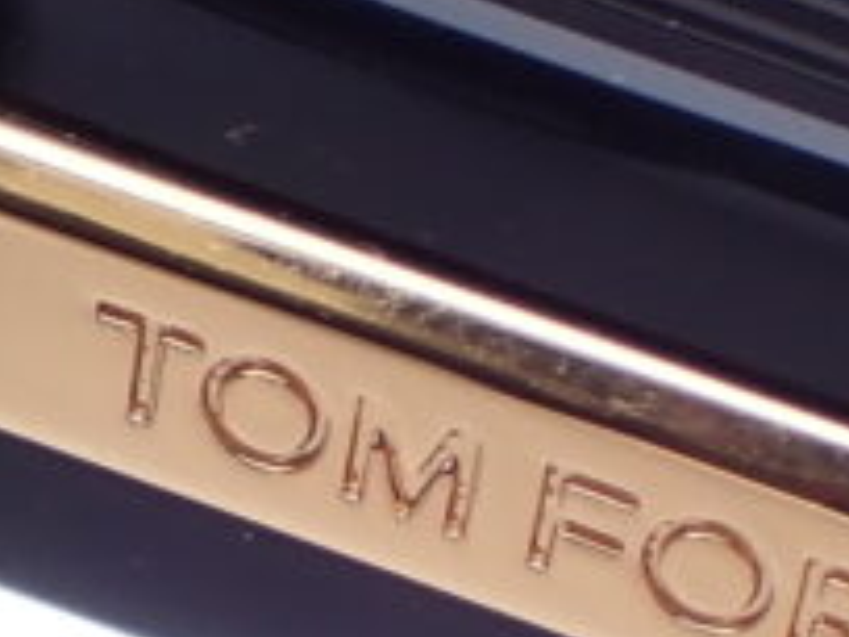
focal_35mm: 241
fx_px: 5911
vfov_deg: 6.1
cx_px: 424
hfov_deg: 8.2
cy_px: 687
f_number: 4
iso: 100
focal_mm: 7.31
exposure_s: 1/250
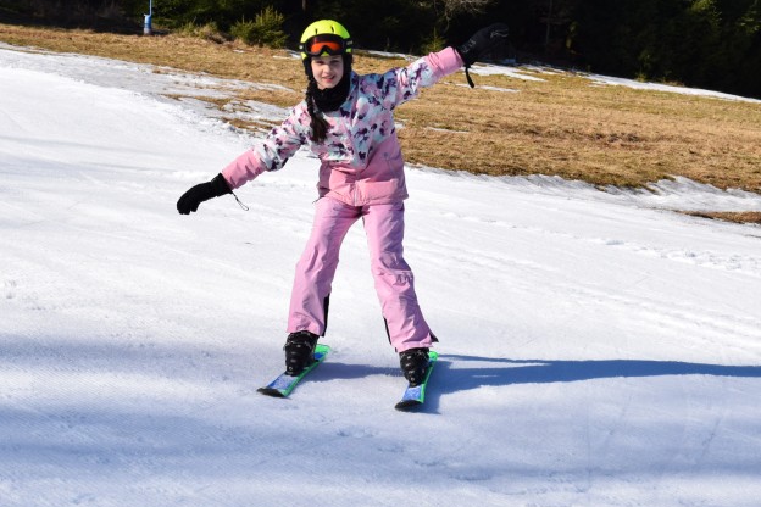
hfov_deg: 16.0
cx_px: 312
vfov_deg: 10.7
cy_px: 237
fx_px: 2706
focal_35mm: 128
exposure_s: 1/400
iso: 200
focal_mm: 52
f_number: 10
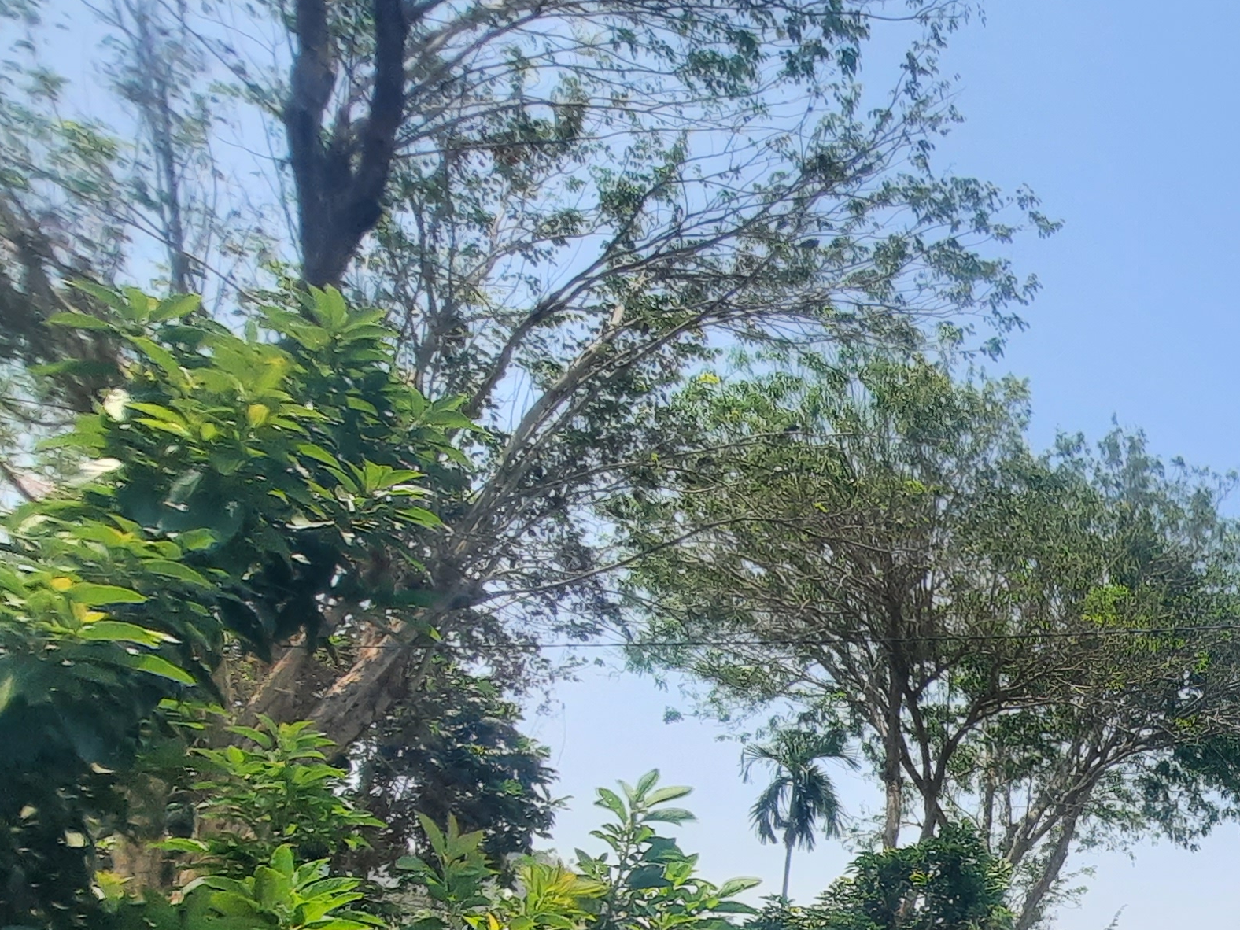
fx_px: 1182
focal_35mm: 33
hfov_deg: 39.3
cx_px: 1503
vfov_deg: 37.7
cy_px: 954
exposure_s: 1/1311
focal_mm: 1.74
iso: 40
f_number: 2.2
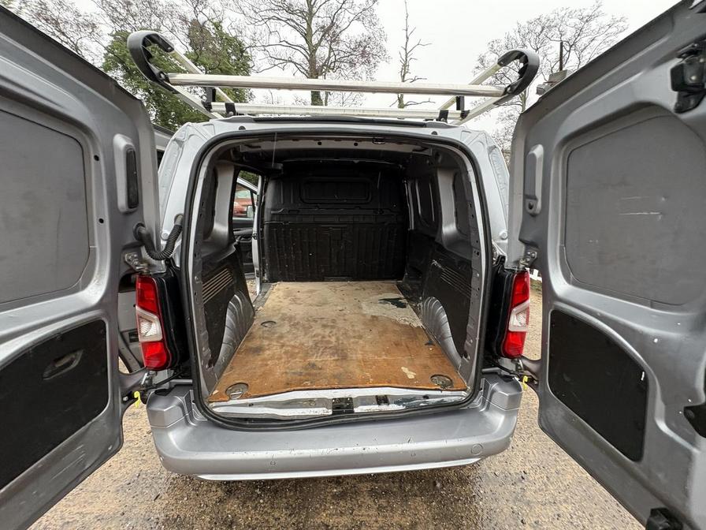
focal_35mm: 14
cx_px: 353
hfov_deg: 102.1
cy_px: 265
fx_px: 286
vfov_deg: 85.7
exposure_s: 1/67
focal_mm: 2.22
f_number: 2.2
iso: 250
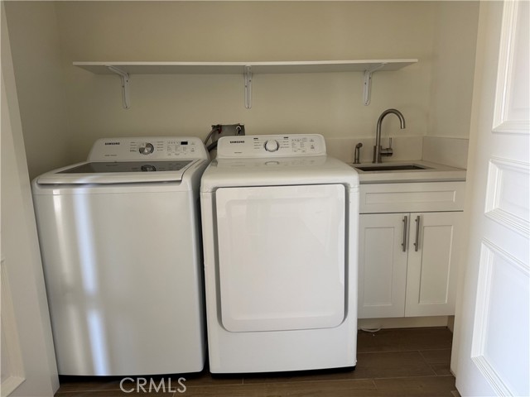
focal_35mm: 24
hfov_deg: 71.6
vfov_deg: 56.8
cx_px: 265
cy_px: 198
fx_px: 367
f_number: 1.78
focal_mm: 6.76
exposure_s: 1/120
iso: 200
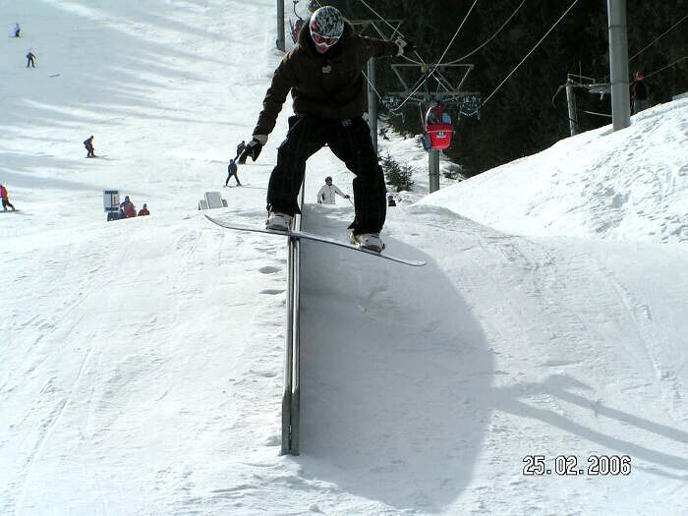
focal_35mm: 119
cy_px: 258
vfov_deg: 12.5
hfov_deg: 16.6
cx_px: 344
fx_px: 2365
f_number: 8
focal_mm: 18.2
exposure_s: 1/500
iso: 50
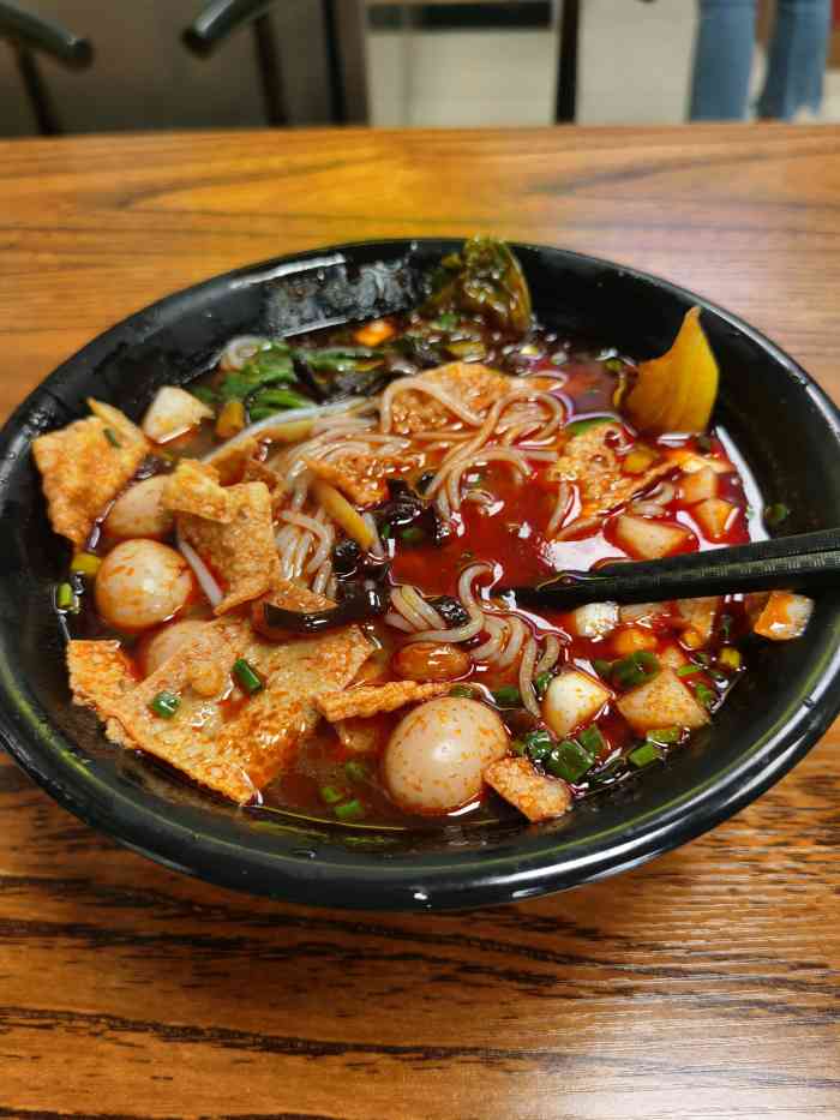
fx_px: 873
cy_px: 560
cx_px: 420
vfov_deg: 65.3
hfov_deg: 51.4
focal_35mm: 27
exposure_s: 1/100
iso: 125
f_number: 1.6
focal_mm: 5.56
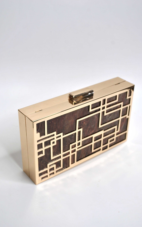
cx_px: 70
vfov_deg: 40.3
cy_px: 115
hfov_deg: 25.8
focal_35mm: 50
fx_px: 310
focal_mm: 32
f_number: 4.8
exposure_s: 1/200
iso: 200
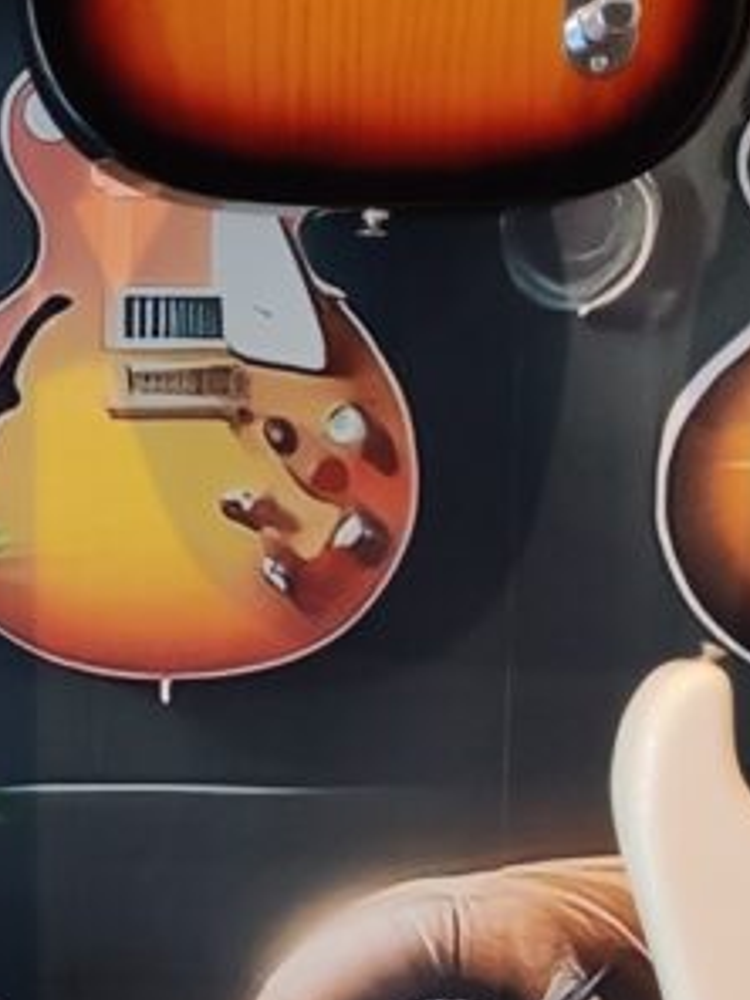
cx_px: -166
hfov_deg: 19.0
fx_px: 2109
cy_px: 639
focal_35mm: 73
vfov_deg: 26.6
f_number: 1.65
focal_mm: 4.75
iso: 640
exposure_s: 1/50
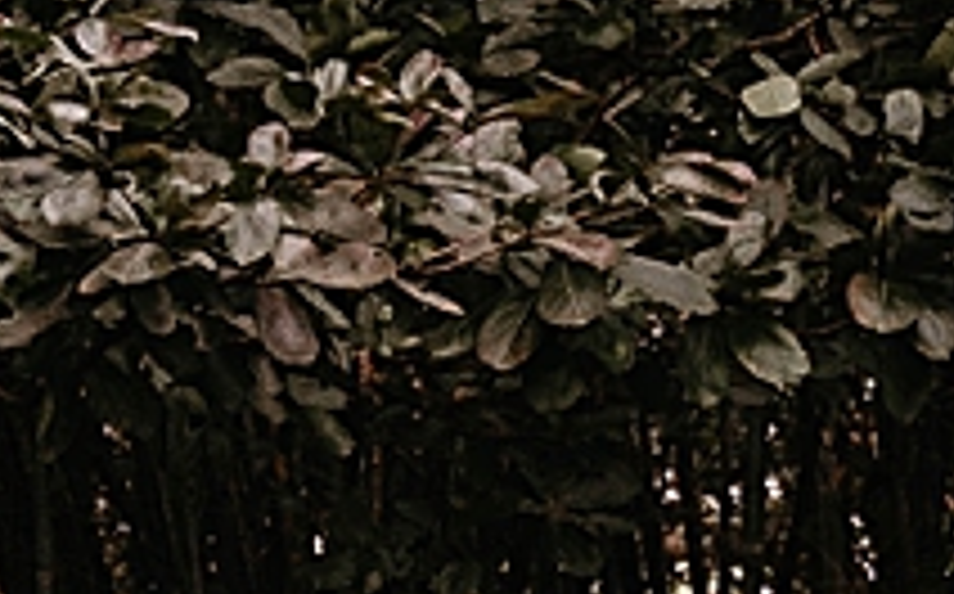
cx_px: -940
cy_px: 1852
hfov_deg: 7.9
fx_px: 6649
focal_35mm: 256
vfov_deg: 4.9
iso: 800
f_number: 2.8
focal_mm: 38
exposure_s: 1/100
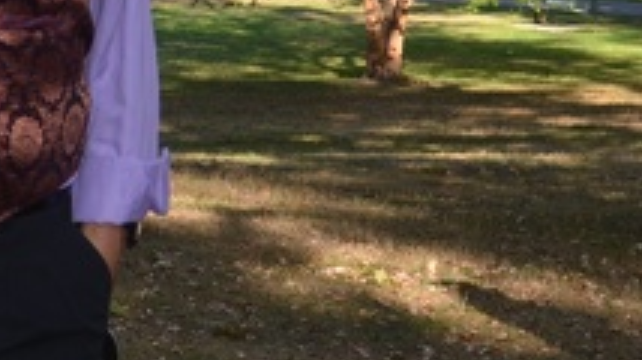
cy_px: -243
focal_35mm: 174
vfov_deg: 6.8
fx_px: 2960
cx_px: 18
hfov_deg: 12.3
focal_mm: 30
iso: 100
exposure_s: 1/200
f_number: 5
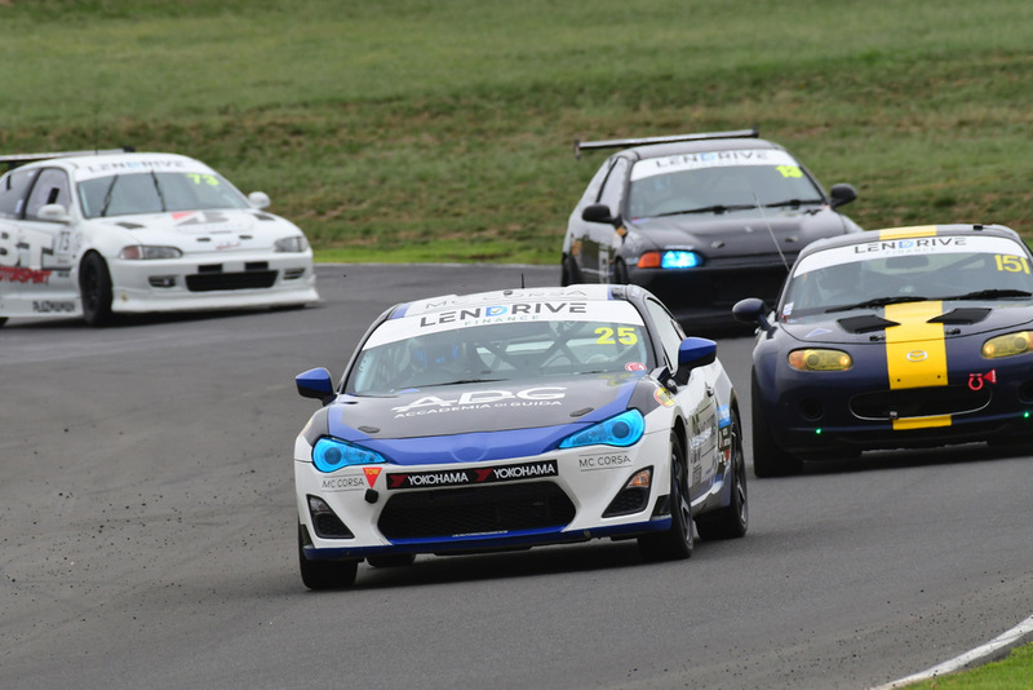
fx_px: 21527
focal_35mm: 750
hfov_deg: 2.7
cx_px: 516
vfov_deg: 1.8
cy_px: 345
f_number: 10
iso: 640
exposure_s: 1/640
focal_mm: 500
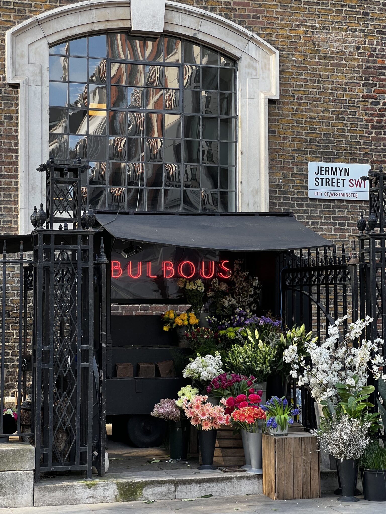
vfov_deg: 25.3
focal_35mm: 77
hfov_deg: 19.1
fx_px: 1145
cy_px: 257
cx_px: 193
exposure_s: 1/122
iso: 64
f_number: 2.8
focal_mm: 9
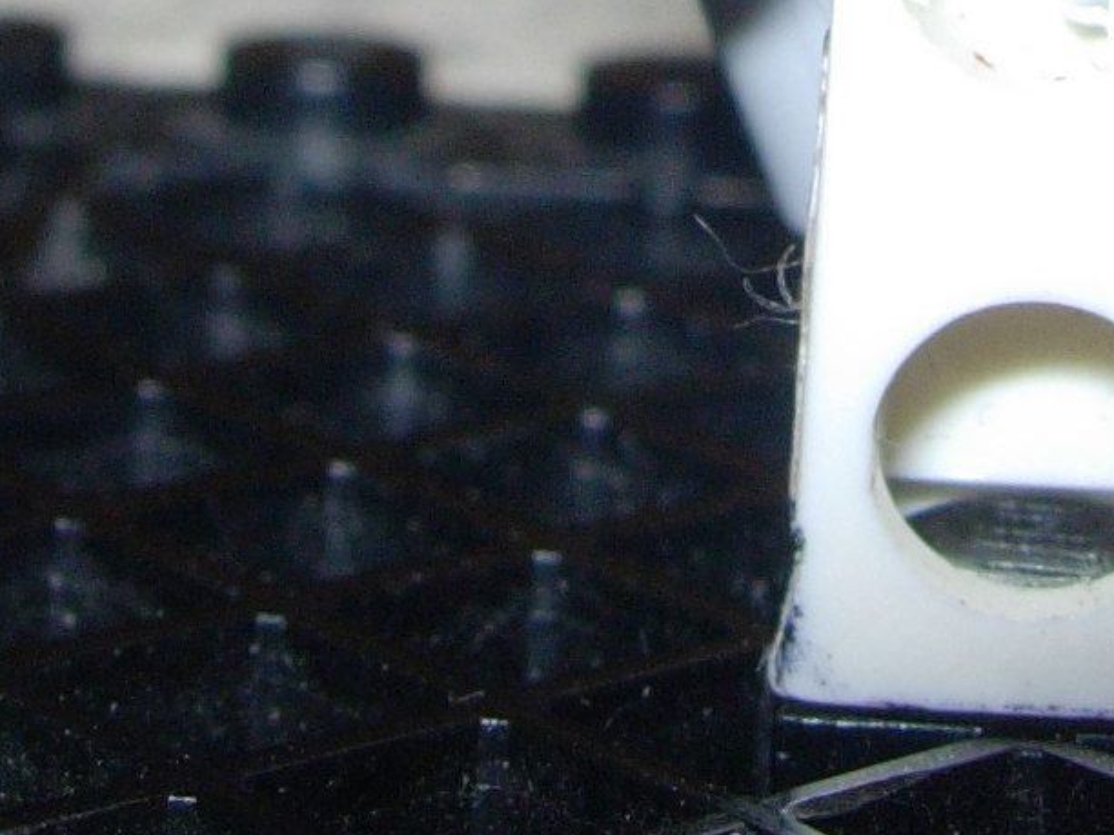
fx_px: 5181
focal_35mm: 161
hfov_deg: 12.2
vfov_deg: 8.9
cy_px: -564
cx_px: 888
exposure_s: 1/64
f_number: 4.8
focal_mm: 7.8
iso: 79
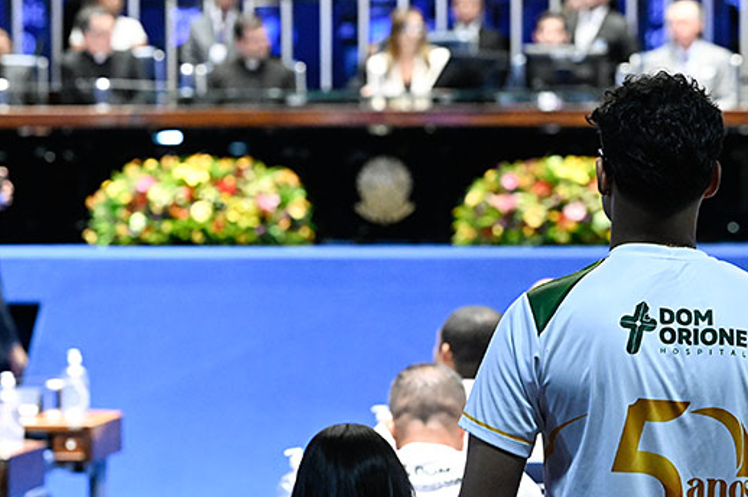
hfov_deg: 14.1
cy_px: 299
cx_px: 397
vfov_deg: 9.4
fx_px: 3030
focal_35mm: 146
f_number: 4
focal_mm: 88
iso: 8000
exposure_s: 1/200
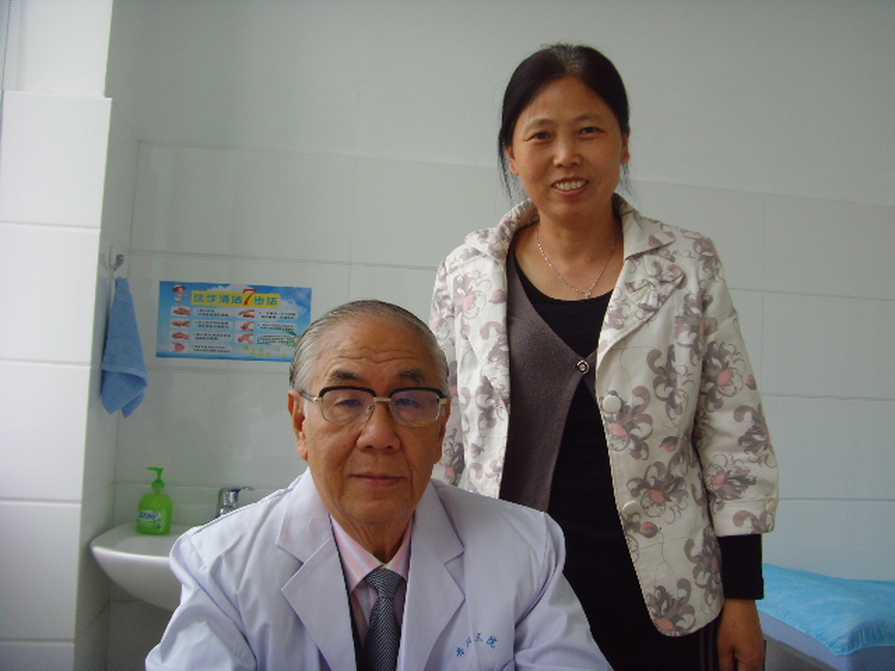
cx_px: 448
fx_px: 1008
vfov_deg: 36.8
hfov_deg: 47.9
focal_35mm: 39
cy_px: 336
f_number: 3.5
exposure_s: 1/60
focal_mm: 6.6
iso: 100
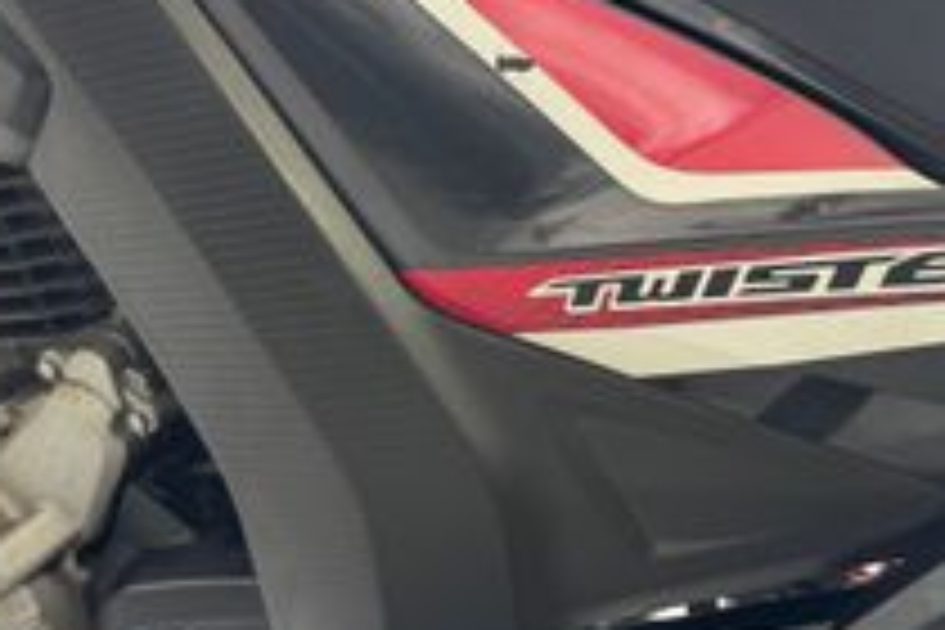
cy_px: 338
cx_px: 490
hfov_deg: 35.6
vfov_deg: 24.2
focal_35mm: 56
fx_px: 1470
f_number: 1.78
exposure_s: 1/152
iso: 100
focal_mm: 6.76
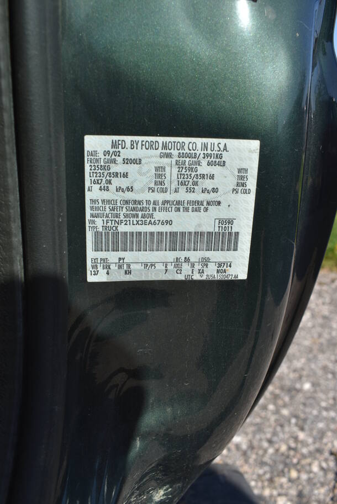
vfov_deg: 61.9
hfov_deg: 43.7
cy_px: 252
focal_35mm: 30
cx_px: 168
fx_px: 421
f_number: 8
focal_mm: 20
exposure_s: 1/400
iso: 100
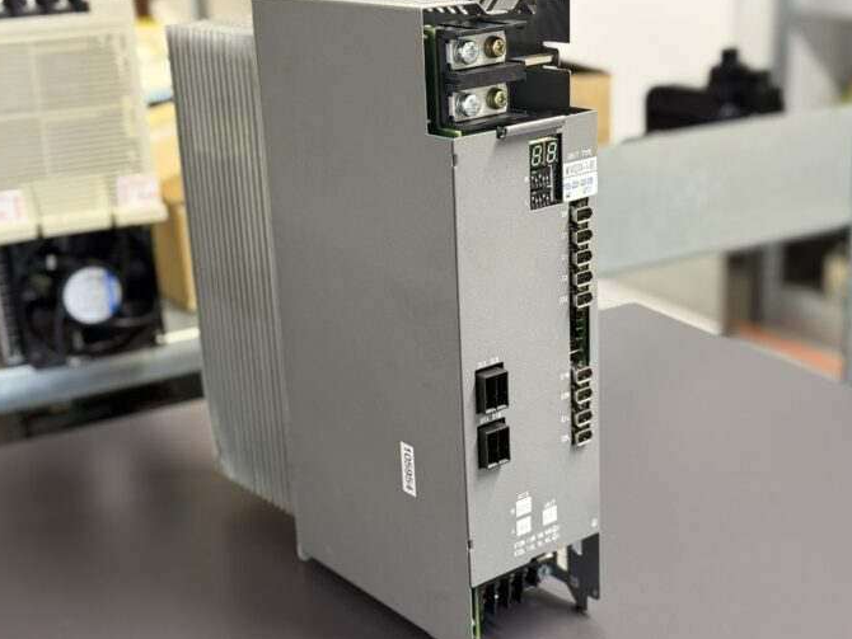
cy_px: 339
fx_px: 1354
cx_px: 435
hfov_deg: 34.9
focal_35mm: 55
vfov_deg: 26.6
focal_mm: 6.76
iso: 250
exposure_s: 1/33
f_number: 1.78
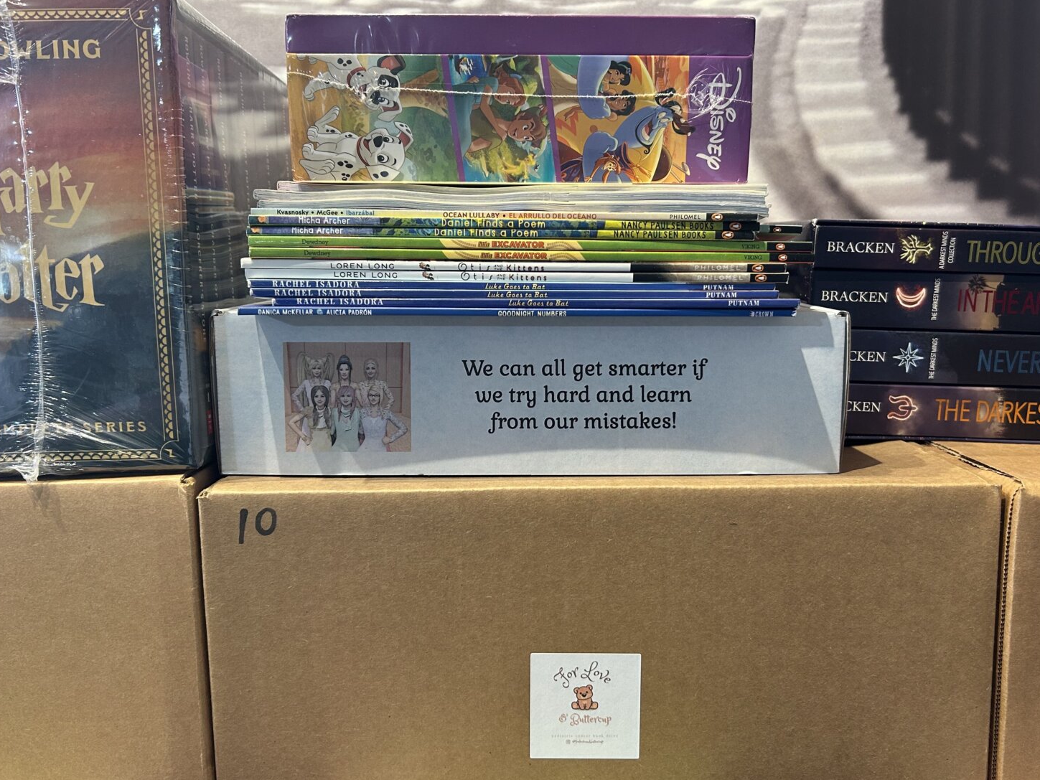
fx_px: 901
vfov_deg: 46.8
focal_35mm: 30
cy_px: 387
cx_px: 558
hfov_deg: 59.9
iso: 160
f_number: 1.5
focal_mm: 5.7
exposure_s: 1/60
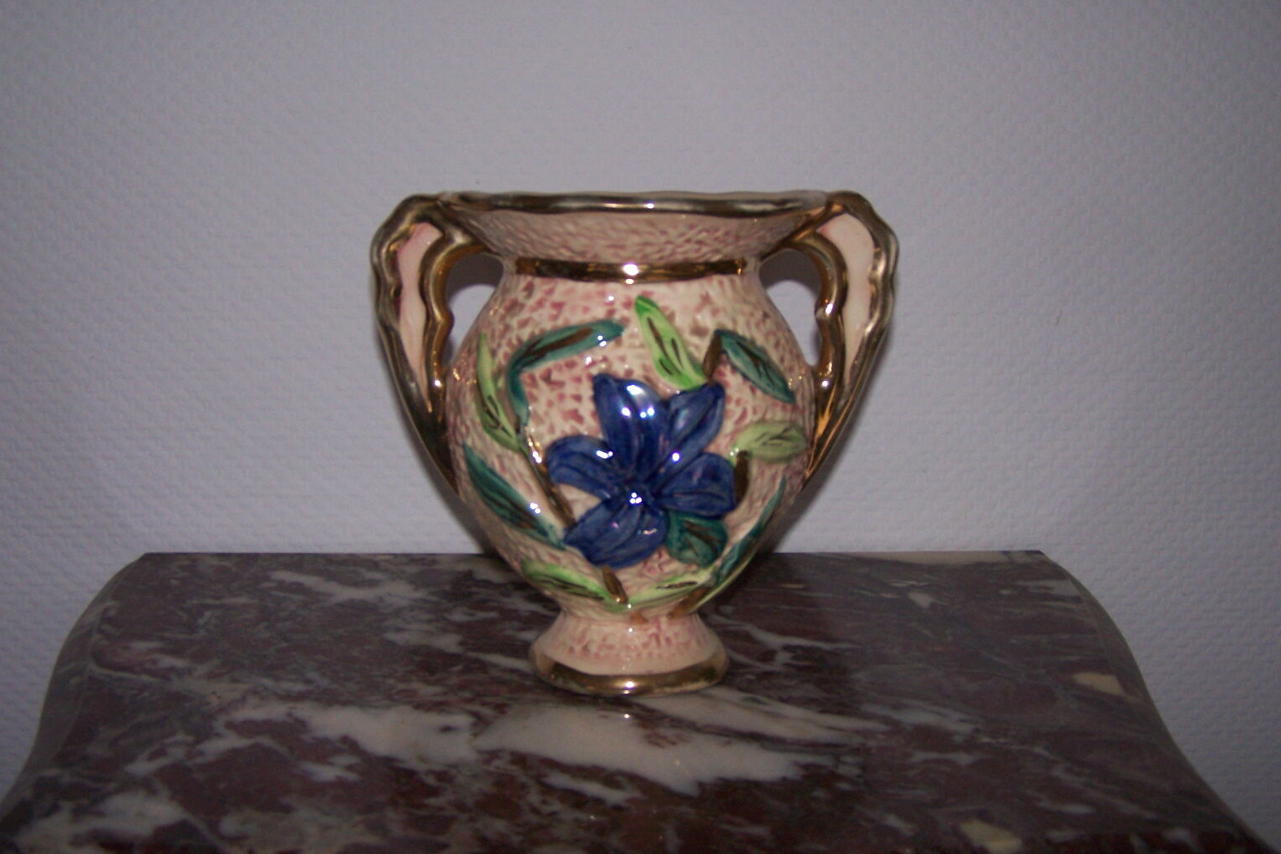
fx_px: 1423
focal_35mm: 40
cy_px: 430
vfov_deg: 33.4
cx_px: 637
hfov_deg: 48.5
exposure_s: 1/60
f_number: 2.8
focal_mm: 6.3
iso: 140
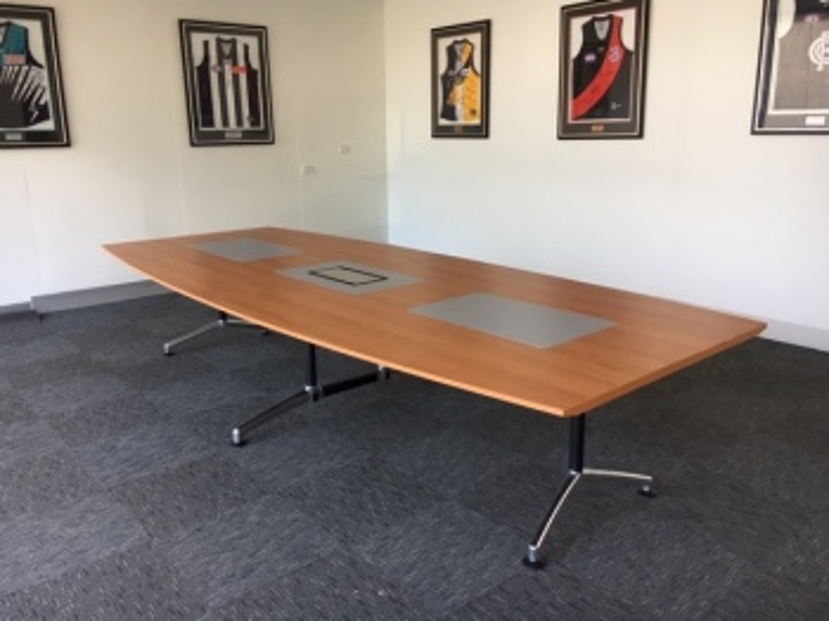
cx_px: 414
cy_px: 310
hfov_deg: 61.7
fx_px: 694
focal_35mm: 29
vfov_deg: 48.2
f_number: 2.2
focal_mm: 4.15
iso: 64
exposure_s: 1/33
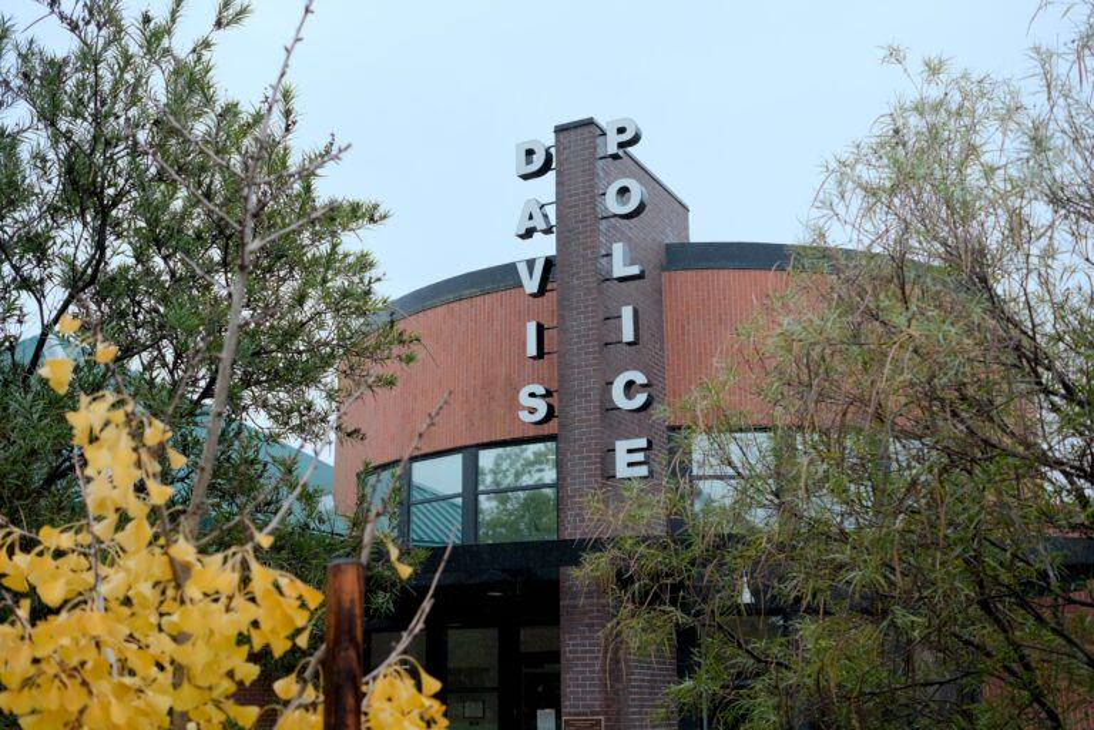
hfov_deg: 47.4
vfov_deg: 32.6
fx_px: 1246
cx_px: 547
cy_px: 365
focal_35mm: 41
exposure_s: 1/500
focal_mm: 27
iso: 800
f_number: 4
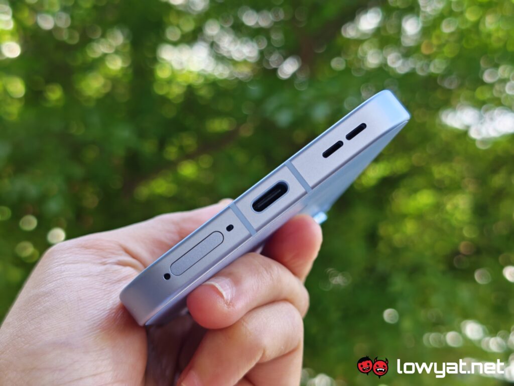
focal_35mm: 46
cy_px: 193
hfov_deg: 41.2
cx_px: 257
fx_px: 683
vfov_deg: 31.5
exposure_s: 1/210
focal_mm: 5.4
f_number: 1.6
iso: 50
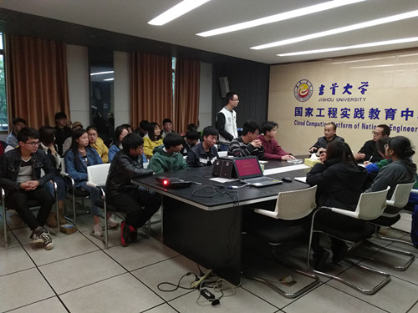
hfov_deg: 65.3
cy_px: 156
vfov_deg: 51.4
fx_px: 326
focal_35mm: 27
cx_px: 209
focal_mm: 3.66
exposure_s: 1/30
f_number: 2
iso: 500
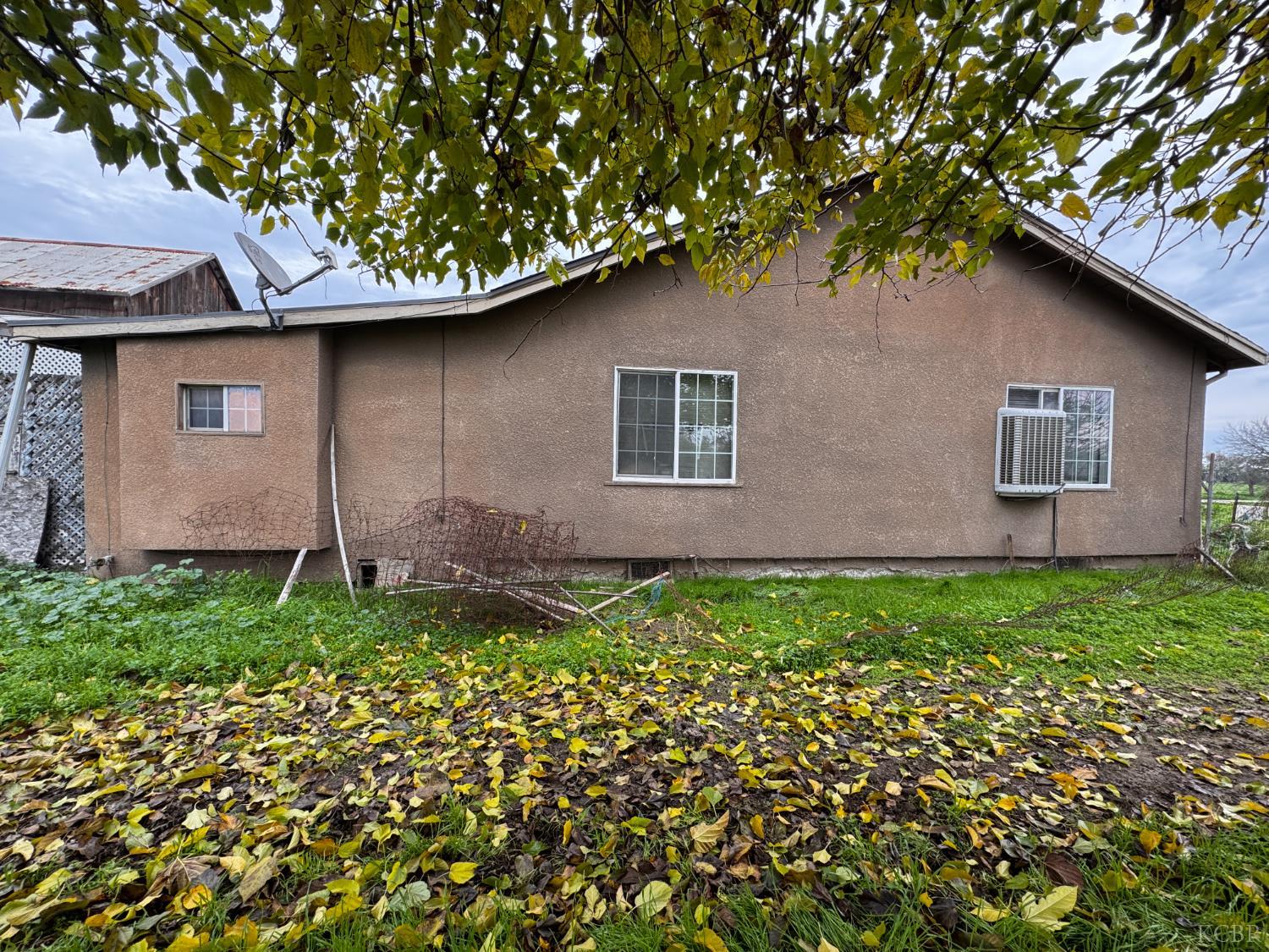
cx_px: 634
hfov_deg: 102.1
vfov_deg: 85.7
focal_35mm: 14
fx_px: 513
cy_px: 476
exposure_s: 1/160
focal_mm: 2.22
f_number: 2.2
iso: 40
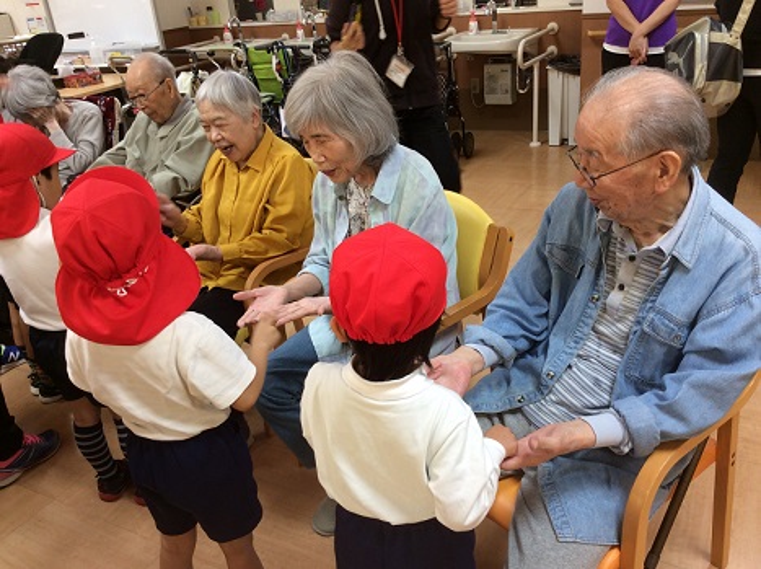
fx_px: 703
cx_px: 380
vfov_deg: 44.1
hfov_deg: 56.9
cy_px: 284
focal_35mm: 32
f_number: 2.4
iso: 40
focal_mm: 3.3
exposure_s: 1/50
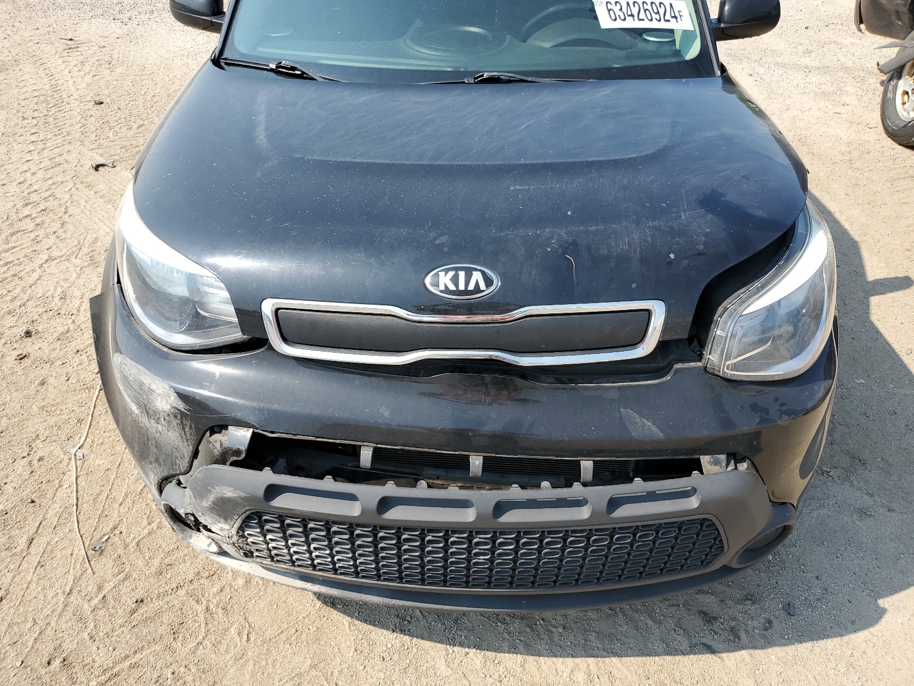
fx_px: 687
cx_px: 457
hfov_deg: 67.3
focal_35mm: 26
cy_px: 343
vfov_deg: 53.1
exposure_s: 1/1429
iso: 50
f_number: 1.5
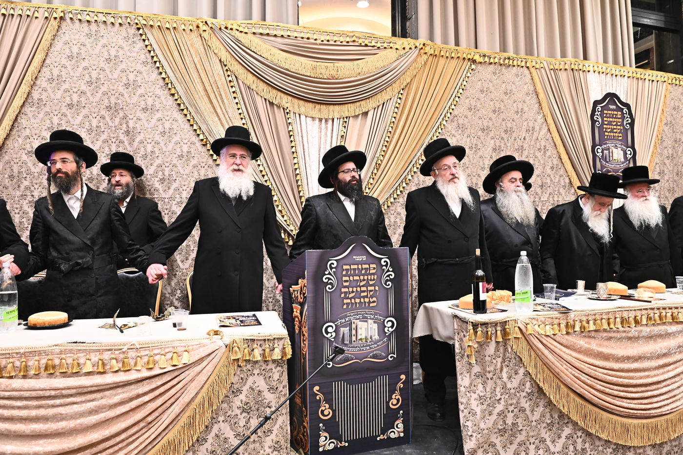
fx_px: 455
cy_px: 228
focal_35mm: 24
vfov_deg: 53.1
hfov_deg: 73.8
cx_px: 342
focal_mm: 24
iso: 3200
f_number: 6.3
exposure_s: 1/160
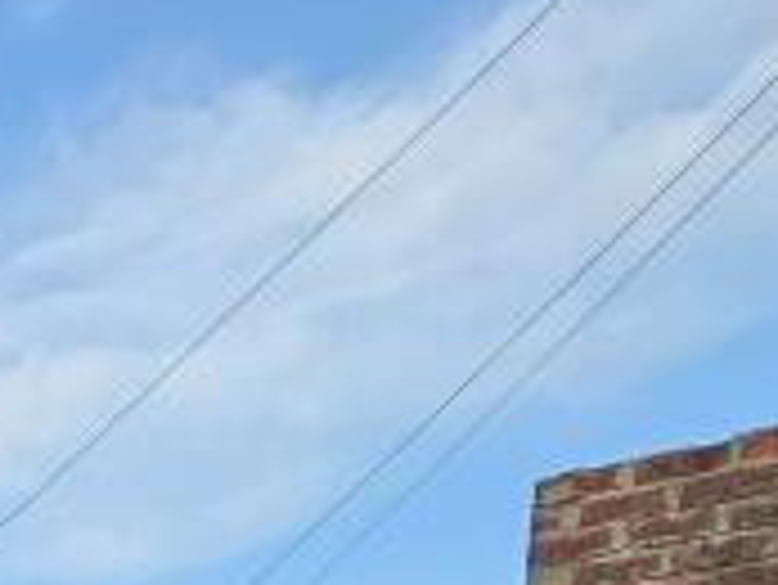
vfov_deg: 12.1
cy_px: 1638
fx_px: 1732
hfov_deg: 17.7
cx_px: -787
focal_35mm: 77
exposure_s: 1/345
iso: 50
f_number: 2.2
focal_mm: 2.2
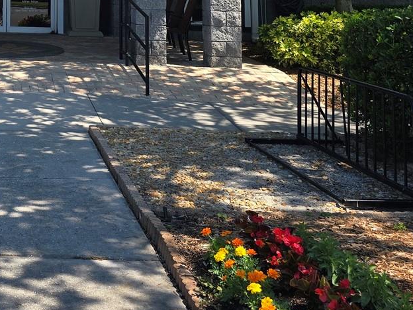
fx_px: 704
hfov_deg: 29.7
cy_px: -79
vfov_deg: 22.5
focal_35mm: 59
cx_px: -30
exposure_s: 1/435
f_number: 1.7
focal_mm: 6.3
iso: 12
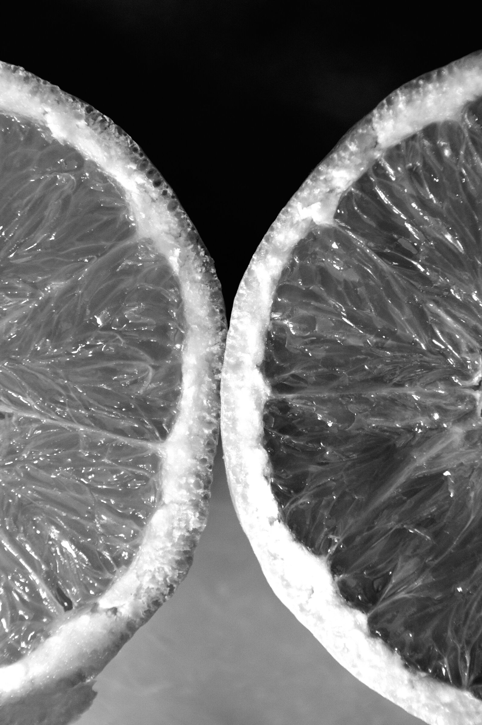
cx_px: 241
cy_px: 362
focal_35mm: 210
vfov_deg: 9.8
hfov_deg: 6.5
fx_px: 4224
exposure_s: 1/4
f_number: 6
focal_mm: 140
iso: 400
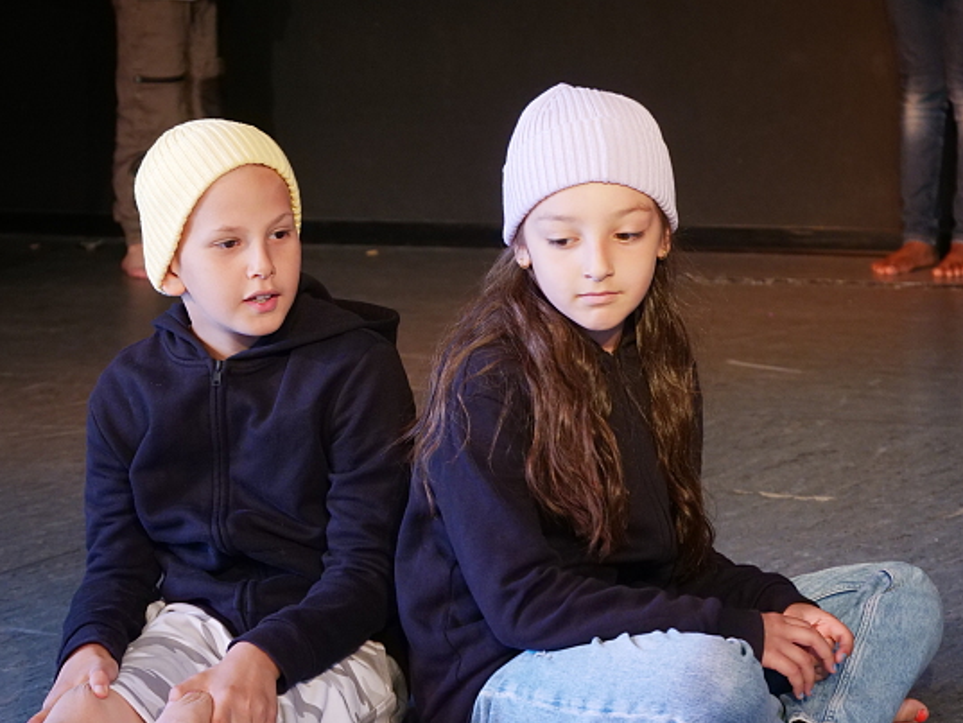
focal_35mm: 133
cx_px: 449
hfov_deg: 14.8
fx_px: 3701
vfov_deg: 11.2
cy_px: 367
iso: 2000
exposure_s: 1/80
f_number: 5.6
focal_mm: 61
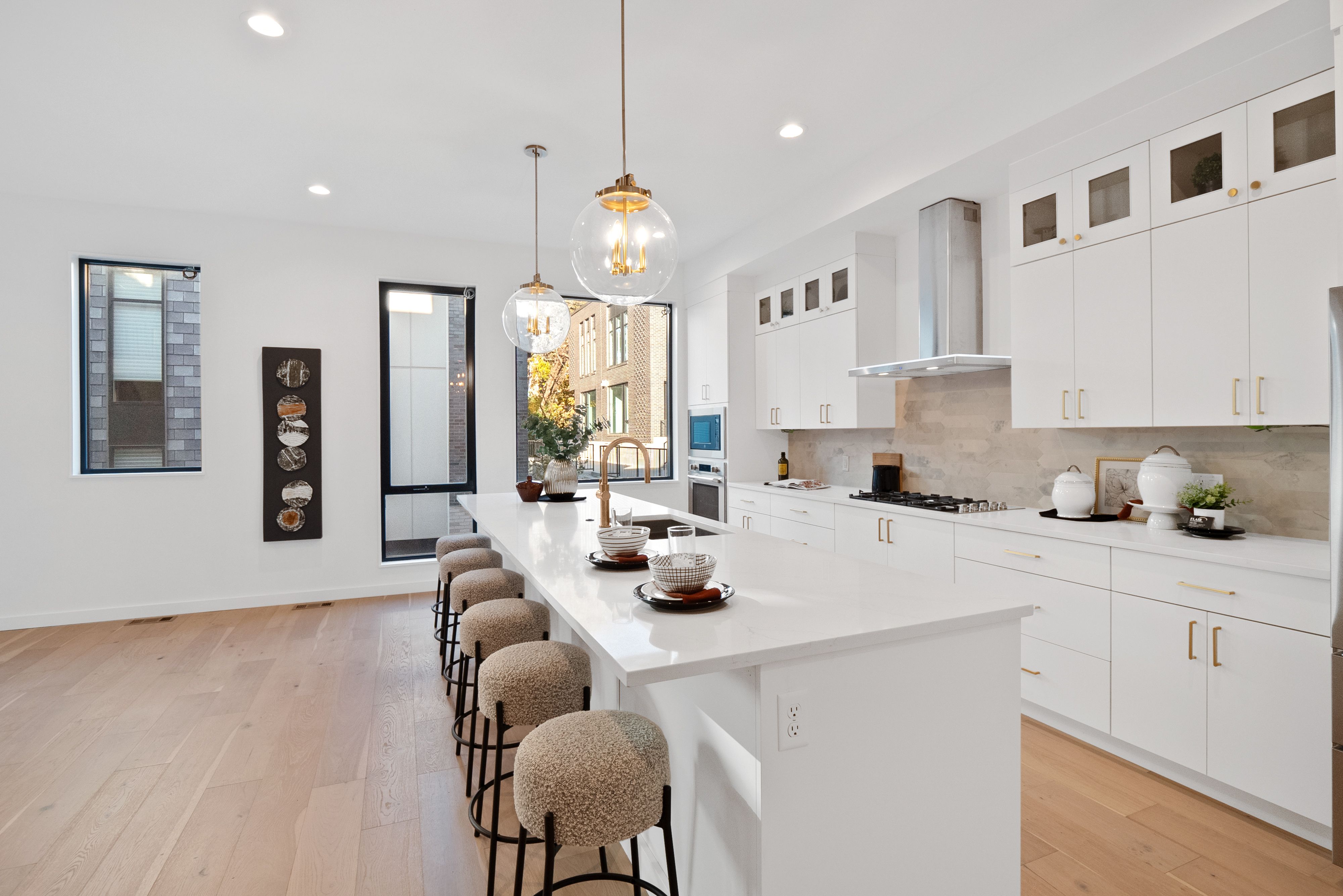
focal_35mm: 16
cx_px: 672
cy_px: 448
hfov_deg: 96.7
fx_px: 597
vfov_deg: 73.7
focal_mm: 8
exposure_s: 1/25
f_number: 6.3
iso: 400
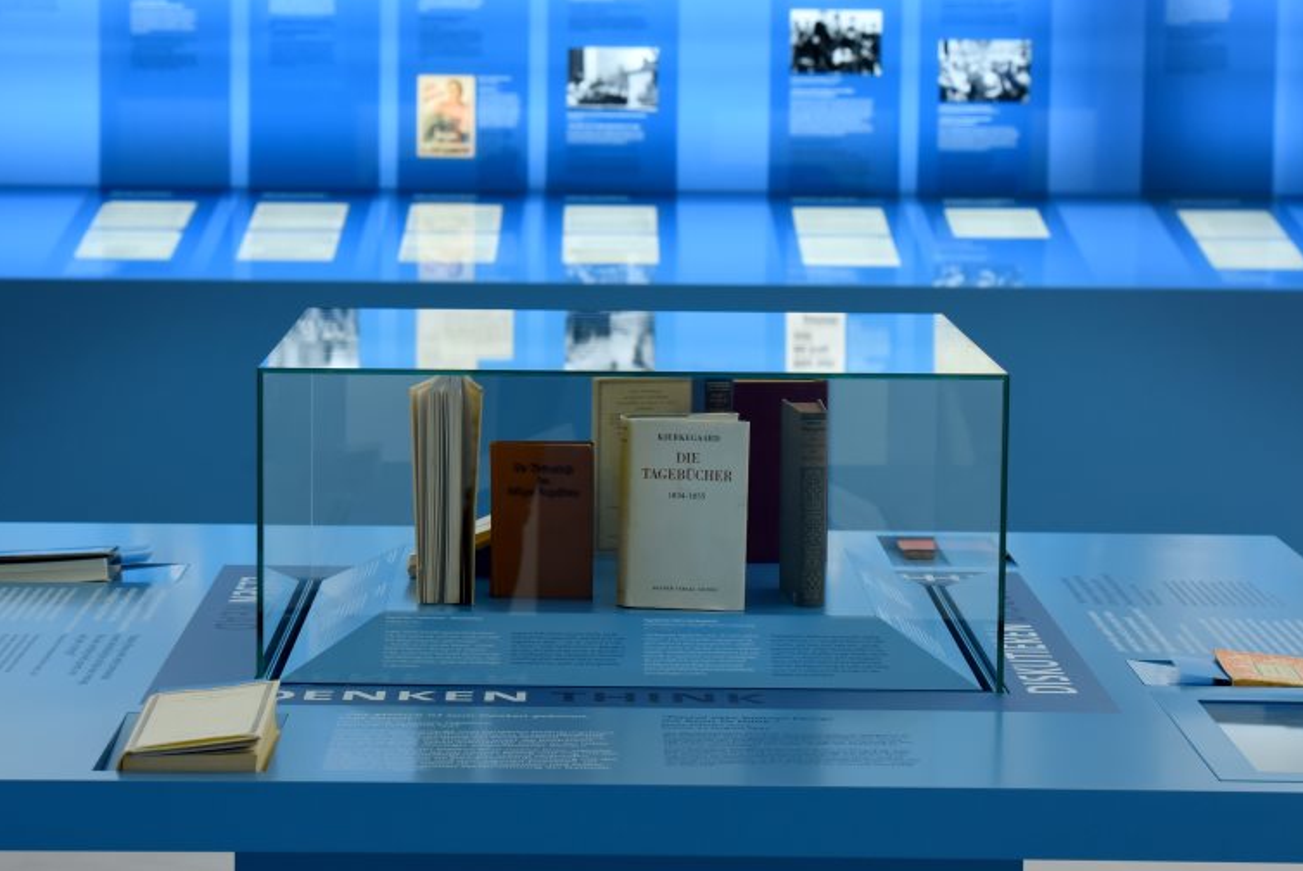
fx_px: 4129
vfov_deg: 12.0
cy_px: 406
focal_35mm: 114
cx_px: 607
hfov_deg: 17.9
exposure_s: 1/80
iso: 1600
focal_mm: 86
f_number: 8
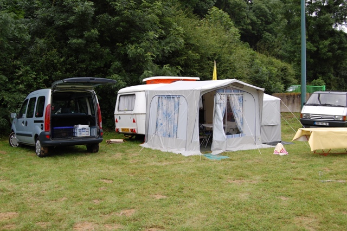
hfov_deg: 46.4
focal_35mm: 42
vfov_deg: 31.9
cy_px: 116
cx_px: 174
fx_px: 405
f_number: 8
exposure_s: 1/200
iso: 200
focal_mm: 28
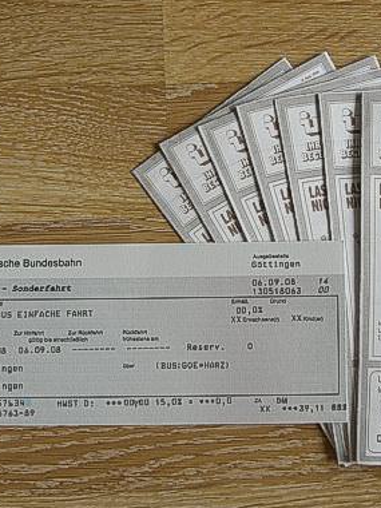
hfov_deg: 27.9
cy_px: 258
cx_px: 242
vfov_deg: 36.8
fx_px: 763
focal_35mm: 52
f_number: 3.1
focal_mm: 6.3
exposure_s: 1/60
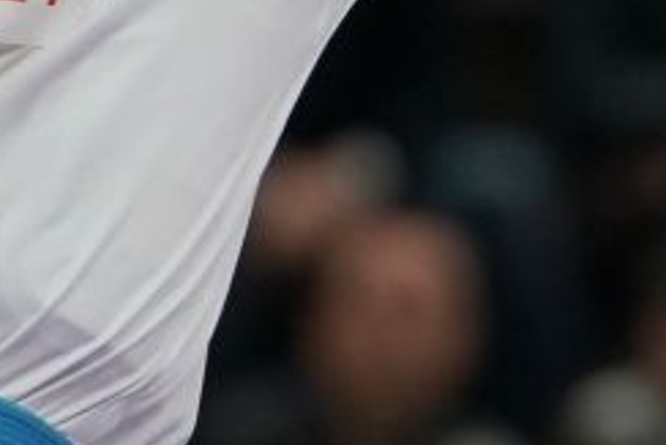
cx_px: 147
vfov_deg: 0.9
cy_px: 224
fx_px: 27321
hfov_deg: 1.4
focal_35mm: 1476
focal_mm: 200
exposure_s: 1/1000
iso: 2000
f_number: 2.8
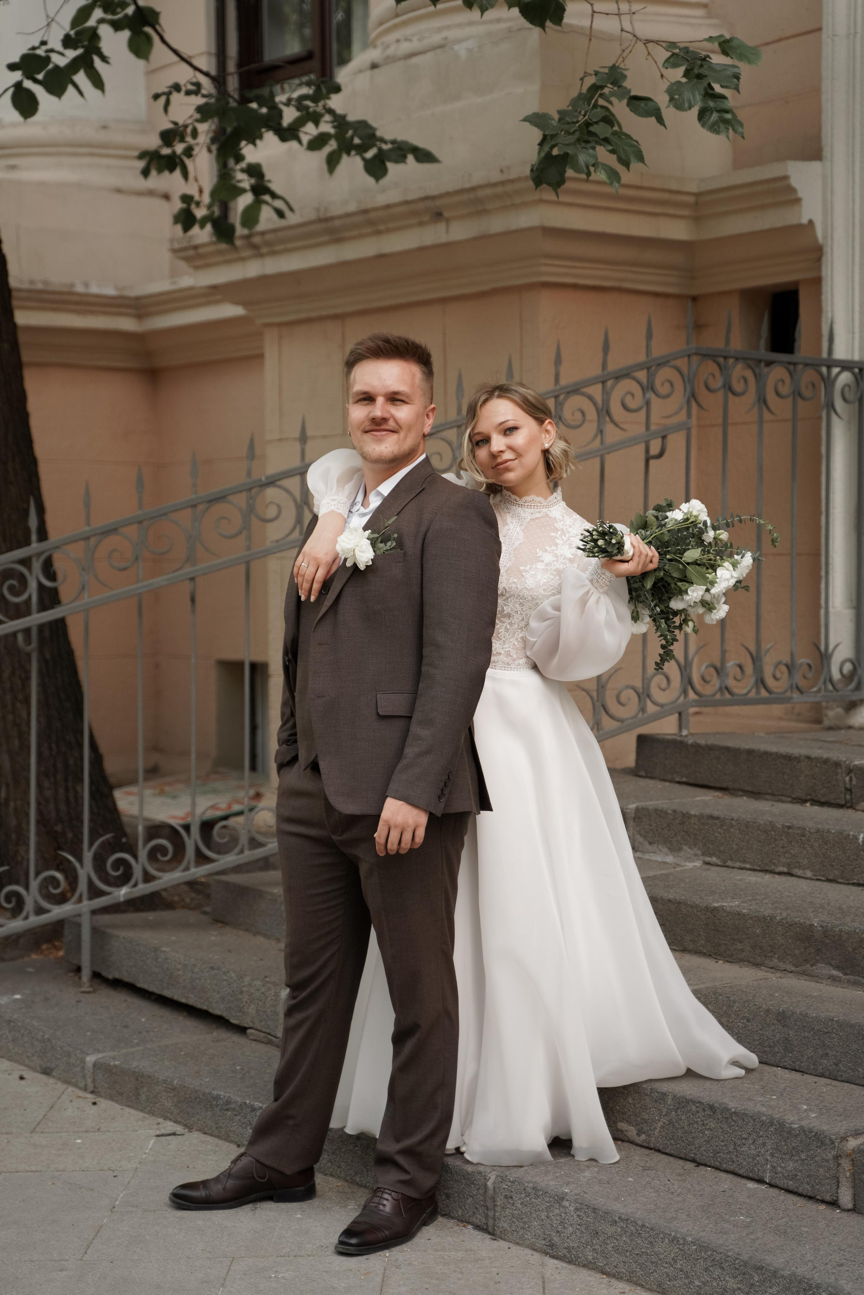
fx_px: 2088
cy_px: 648
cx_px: 432
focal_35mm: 58
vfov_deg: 34.5
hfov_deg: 23.4
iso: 250
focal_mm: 58
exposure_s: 1/800
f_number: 2.8
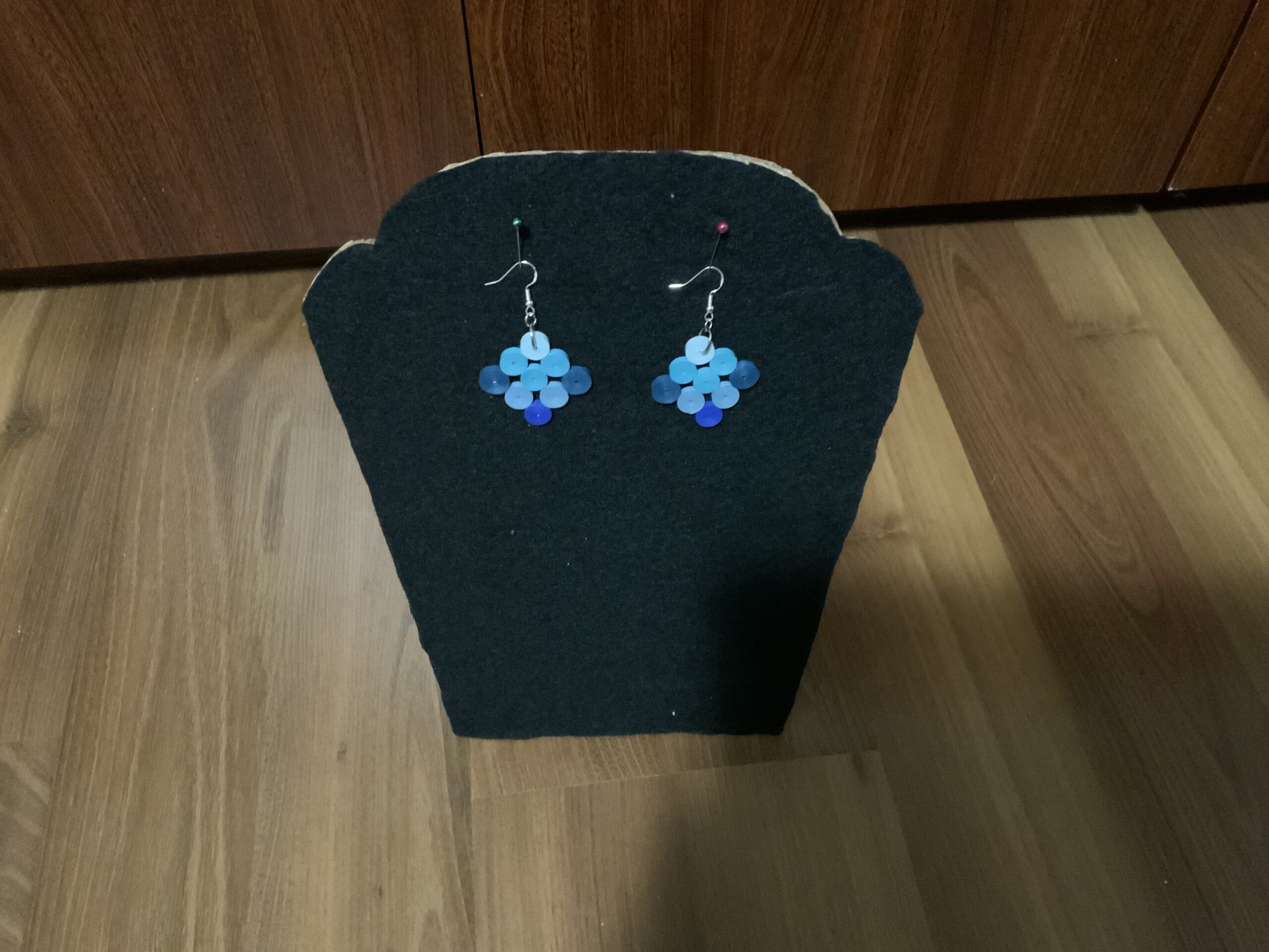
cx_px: 634
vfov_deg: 48.2
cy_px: 476
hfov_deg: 61.7
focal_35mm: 29
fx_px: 1063
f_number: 1.8
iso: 640
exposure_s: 1/18
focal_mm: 3
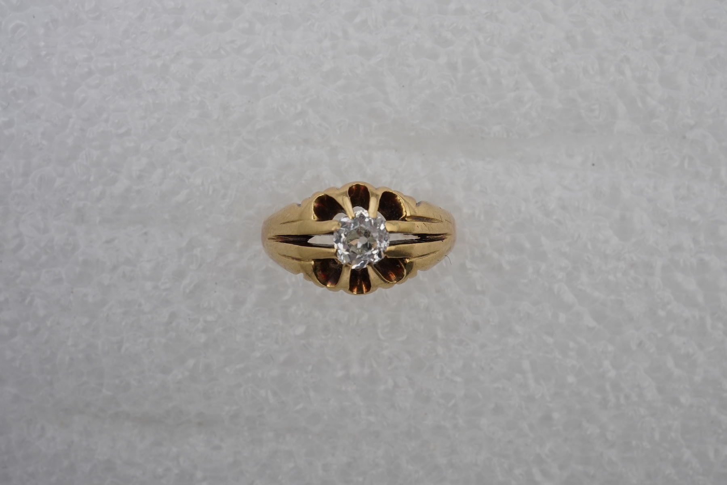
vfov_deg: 29.9
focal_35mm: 45
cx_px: 364
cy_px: 242
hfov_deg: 43.6
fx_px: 909
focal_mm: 30
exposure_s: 1/125
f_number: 20
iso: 500
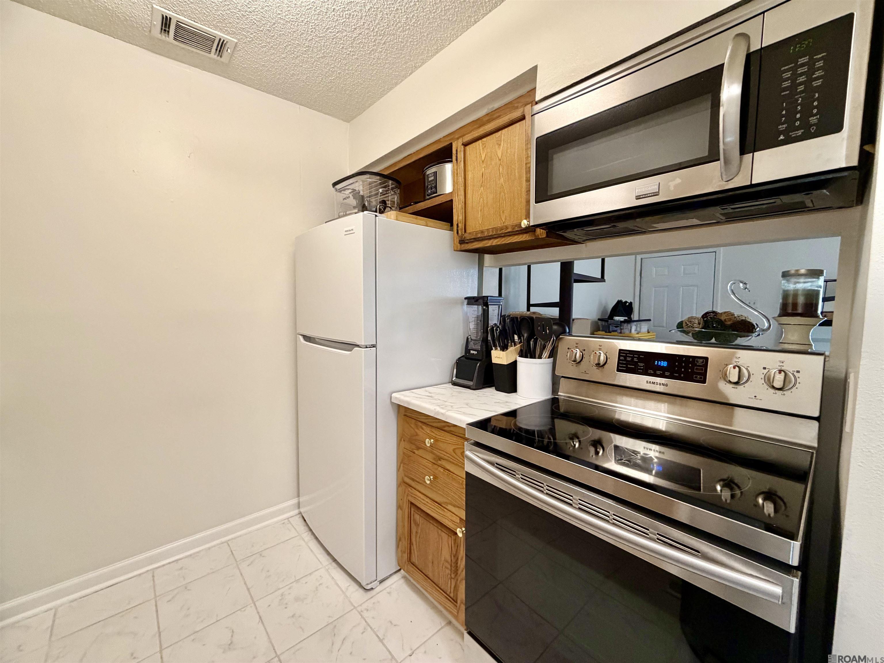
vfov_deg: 85.7
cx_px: 442
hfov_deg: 102.1
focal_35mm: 14
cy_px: 332
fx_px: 358
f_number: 2.2
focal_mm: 2.22
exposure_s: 1/60
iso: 250
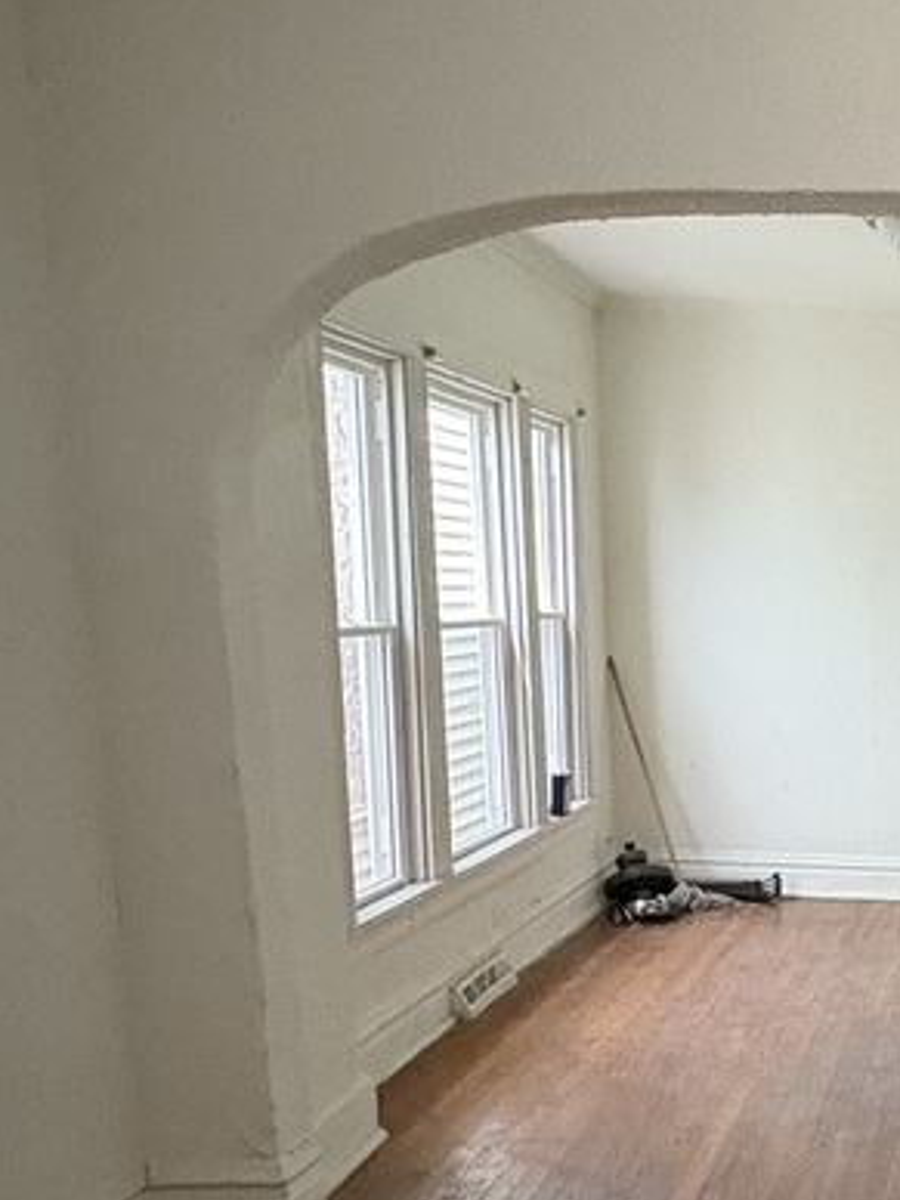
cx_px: 1027
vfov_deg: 47.2
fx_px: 1352
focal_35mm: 39
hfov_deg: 31.9
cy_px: 792
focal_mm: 2.22
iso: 640
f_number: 2.2
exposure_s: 1/60
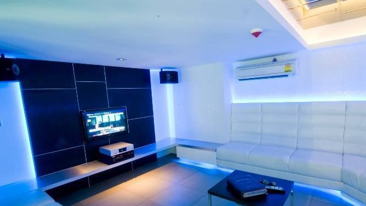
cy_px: 120
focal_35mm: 19
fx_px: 184
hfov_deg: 89.6
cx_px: 185
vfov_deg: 58.0
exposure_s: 10
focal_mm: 10
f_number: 18
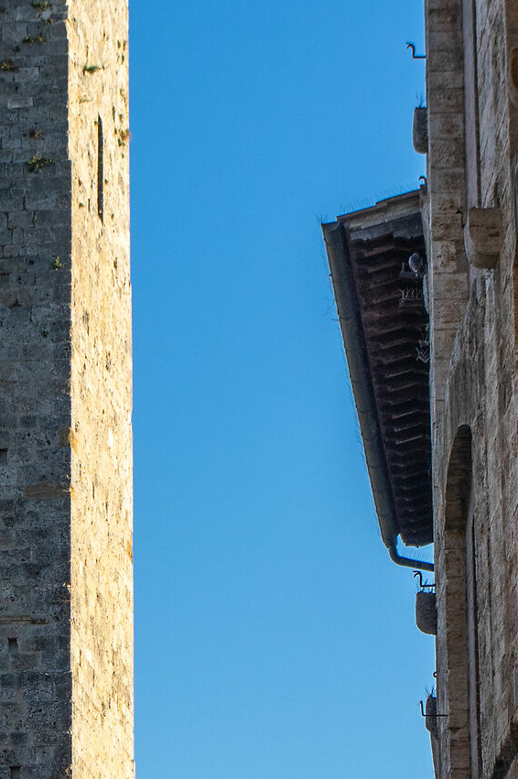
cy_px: 592
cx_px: 77
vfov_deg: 10.9
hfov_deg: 7.2
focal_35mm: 189
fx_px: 4086
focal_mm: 45
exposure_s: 1/400
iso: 200
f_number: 7.1
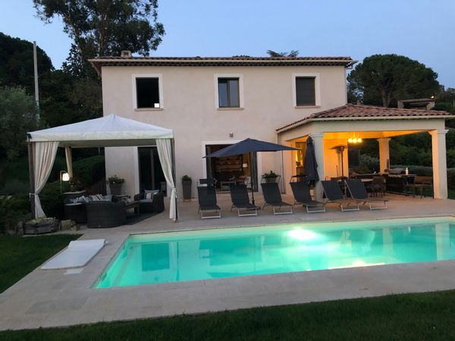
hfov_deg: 63.4
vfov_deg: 49.7
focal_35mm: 28
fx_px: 368
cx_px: 228
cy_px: 170
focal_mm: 3.99
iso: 100
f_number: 1.8
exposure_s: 1/9
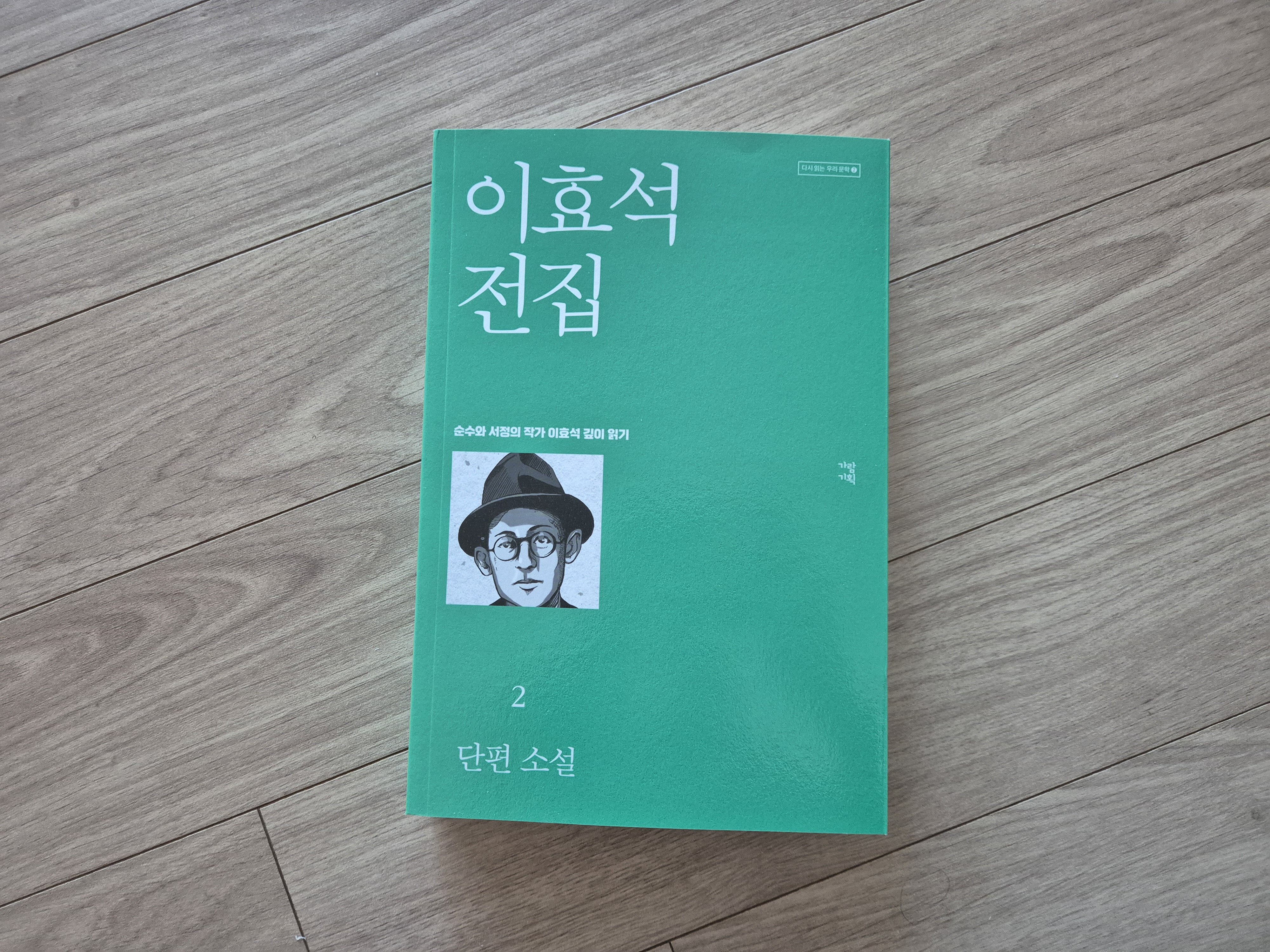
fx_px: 844
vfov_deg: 58.9
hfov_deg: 73.9
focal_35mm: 23
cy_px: 476
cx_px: 635
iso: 800
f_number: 1.8
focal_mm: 5.4
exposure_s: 1/60
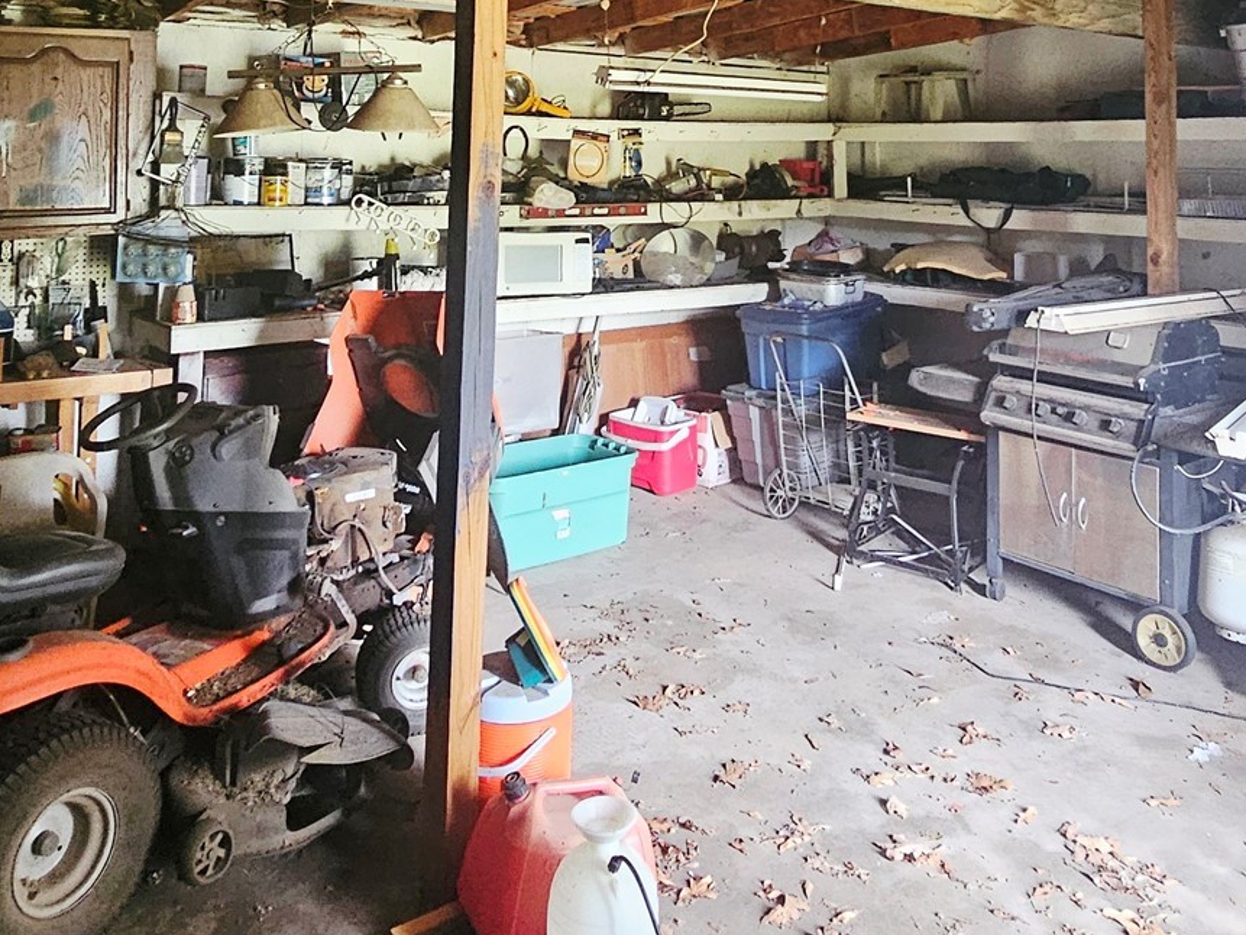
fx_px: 1044
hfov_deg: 61.6
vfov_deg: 43.7
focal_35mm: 29
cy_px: 80
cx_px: 648
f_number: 2.2
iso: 800
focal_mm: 2.2
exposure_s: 1/24
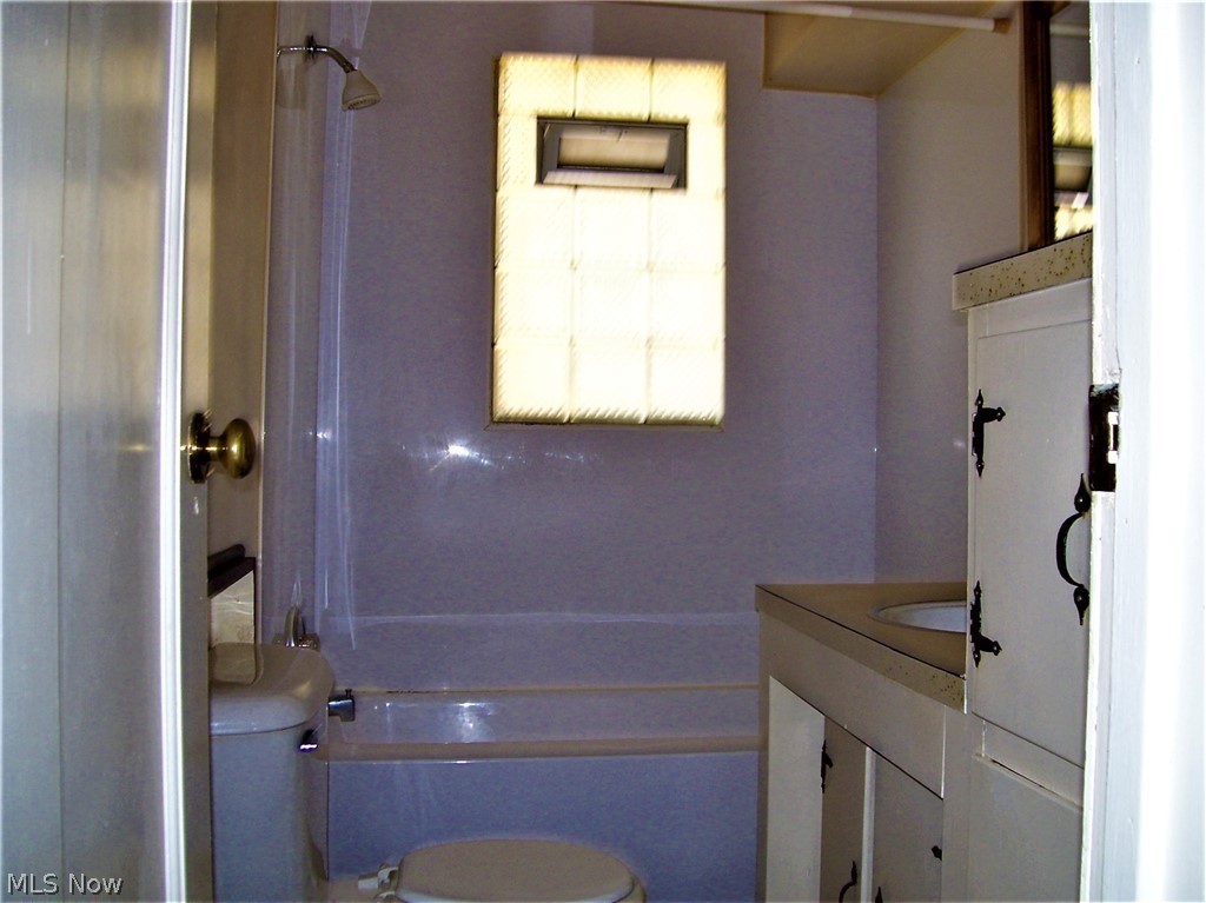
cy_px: 452
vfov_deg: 39.6
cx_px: 603
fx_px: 1254
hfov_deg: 51.4
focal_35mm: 36
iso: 80
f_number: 2.7
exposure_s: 1/60
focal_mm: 6
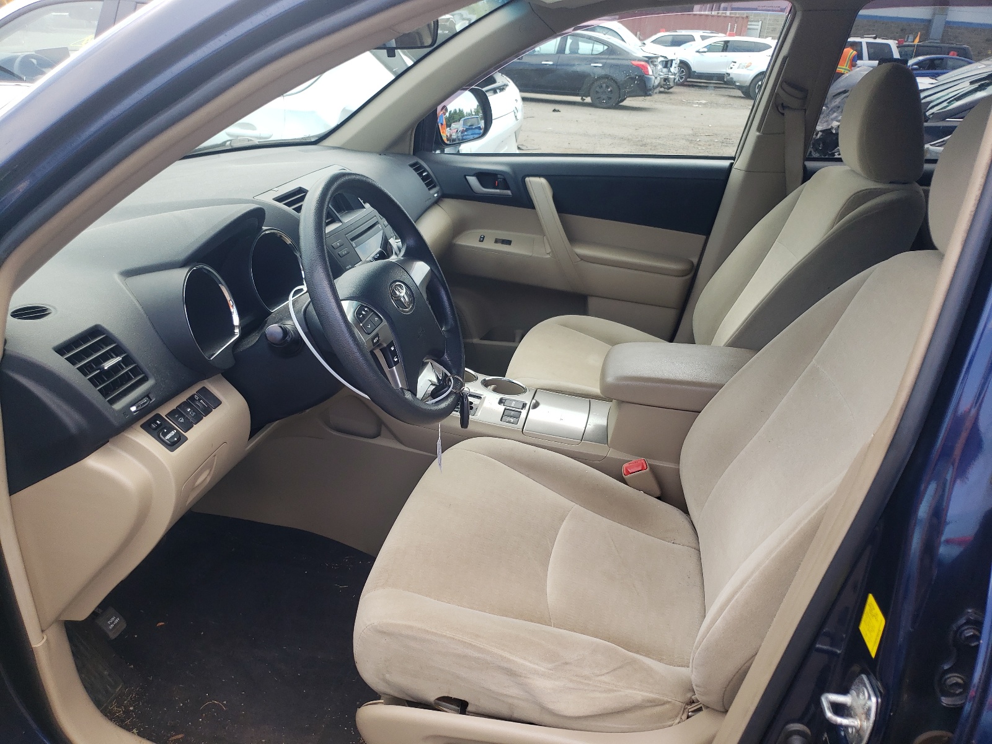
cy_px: 372
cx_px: 496
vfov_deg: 53.1
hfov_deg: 67.3
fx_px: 745
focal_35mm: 26
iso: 50
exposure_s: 1/303
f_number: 1.5
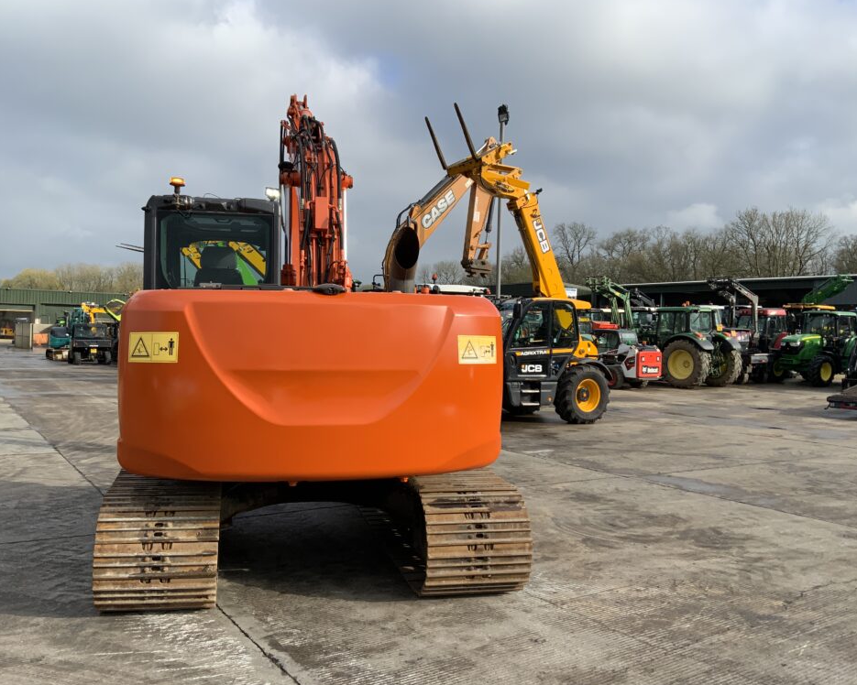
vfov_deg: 47.1
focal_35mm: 31
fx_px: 786
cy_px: 342
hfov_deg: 57.1
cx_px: 393
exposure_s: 1/1377
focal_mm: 3
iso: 16
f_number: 1.8
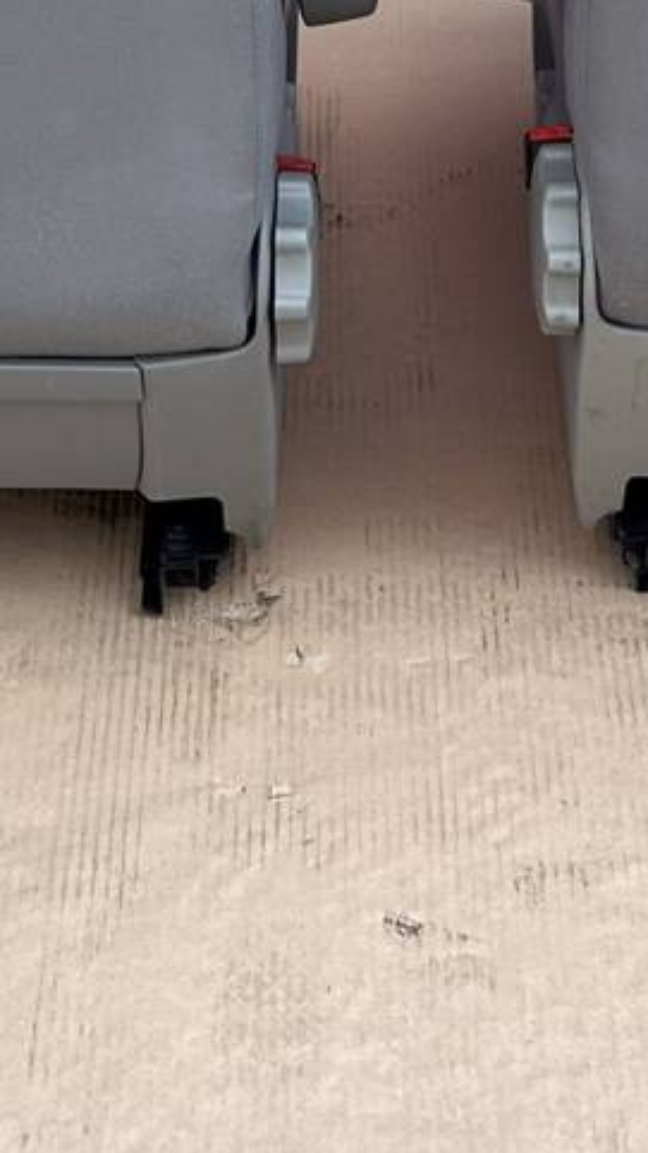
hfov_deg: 12.9
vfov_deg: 19.7
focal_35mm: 94
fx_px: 2872
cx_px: 421
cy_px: -584
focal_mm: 5.1
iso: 50
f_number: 1.6
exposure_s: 1/477
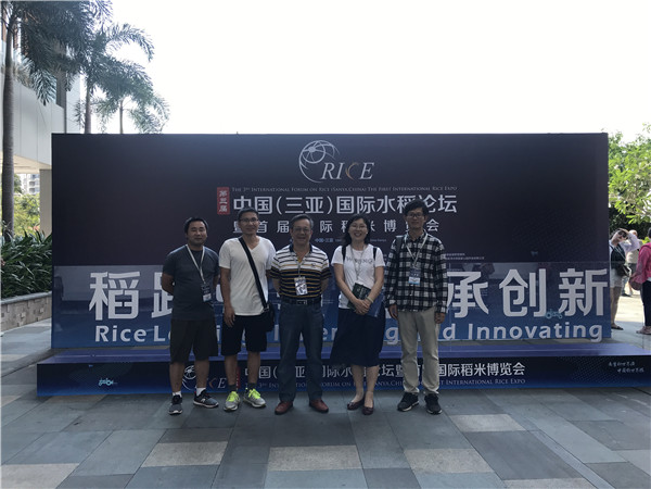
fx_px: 527
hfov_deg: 63.4
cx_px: 326
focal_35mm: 28
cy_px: 244
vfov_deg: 49.7
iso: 20
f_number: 1.8
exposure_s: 1/535
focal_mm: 3.99
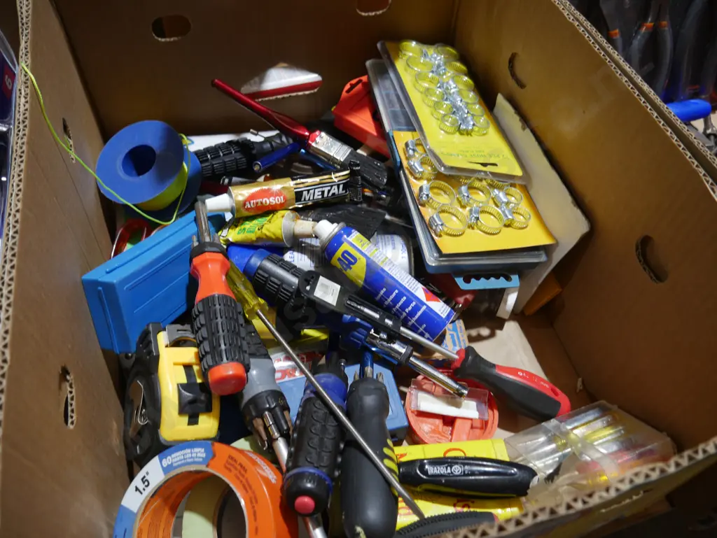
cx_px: 358
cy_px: 269
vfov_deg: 49.8
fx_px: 580
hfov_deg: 63.4
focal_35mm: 28
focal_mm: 14
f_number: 3.5
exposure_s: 1/60
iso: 250
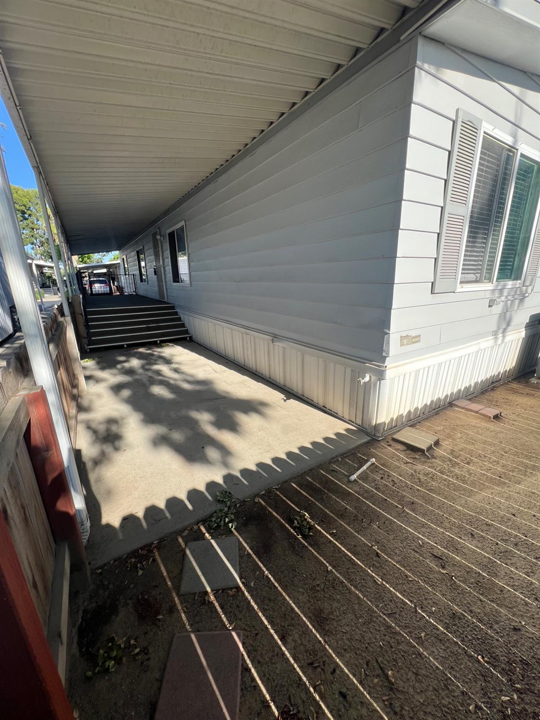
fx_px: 270
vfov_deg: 106.2
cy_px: 360
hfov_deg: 89.9
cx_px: 270
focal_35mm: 13
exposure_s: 1/589
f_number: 1.8
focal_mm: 1.57
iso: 32
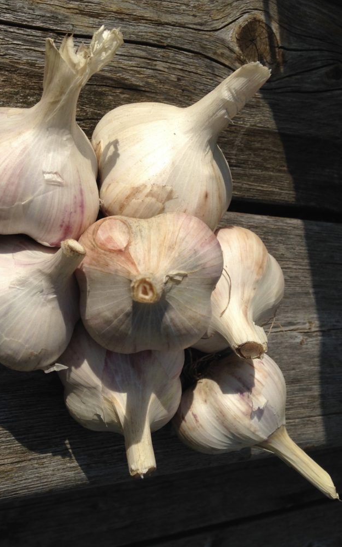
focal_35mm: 36
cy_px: 279
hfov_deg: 35.3
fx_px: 537
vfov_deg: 54.0
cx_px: 148
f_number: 2.4
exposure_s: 1/2857
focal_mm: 4.12
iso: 50
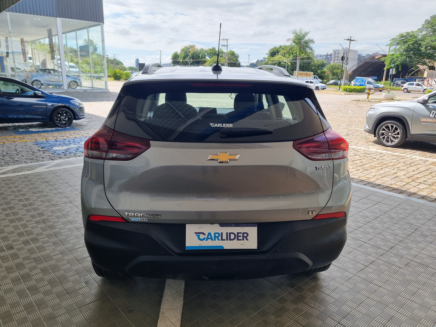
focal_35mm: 26
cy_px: 164
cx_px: 218
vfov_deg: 53.1
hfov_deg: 67.3
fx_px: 327
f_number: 1.8
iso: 50
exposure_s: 1/1012
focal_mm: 5.4
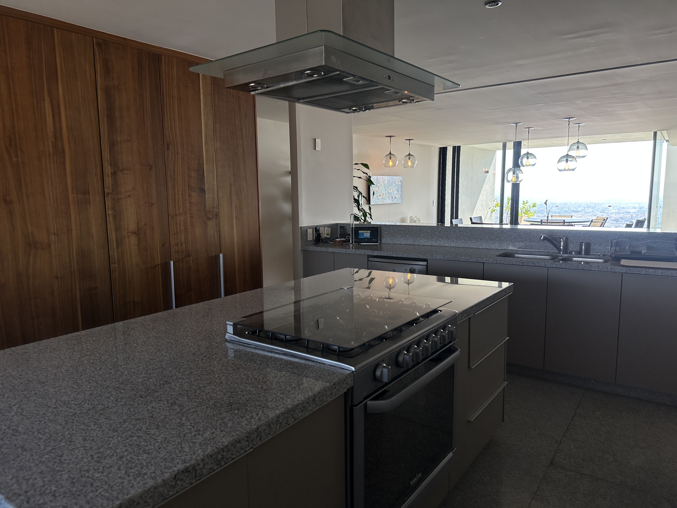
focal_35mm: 24
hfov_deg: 71.6
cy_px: 254
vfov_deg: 56.8
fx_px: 469
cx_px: 338
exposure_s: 1/389
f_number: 1.78
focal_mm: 6.86
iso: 80
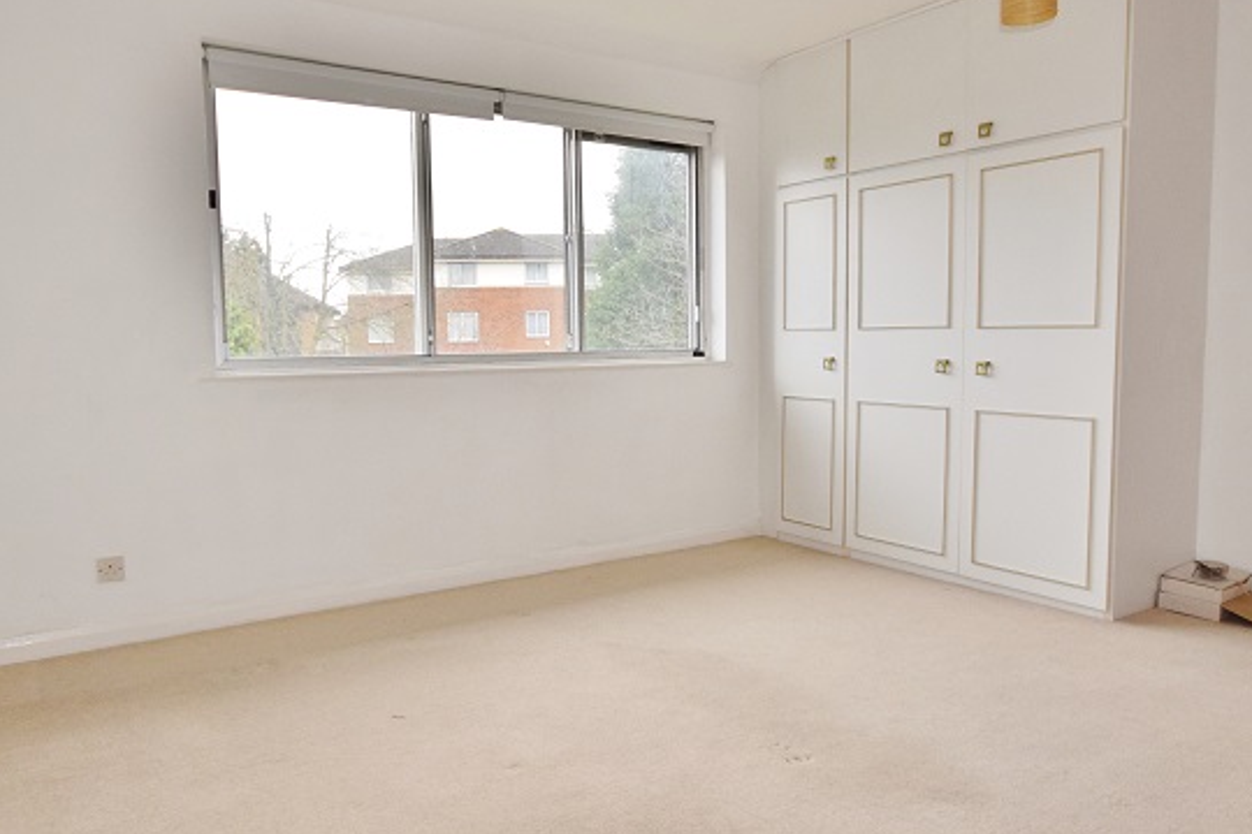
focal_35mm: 25
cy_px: 403
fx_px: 869
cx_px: 633
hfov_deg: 71.5
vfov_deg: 51.3
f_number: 5
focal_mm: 10
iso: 800
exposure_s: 1/100
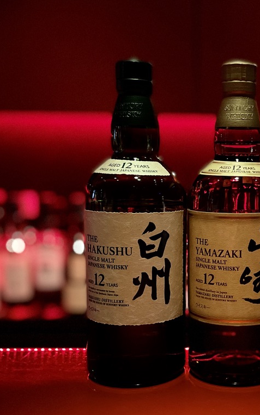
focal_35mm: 37
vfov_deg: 52.7
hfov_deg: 32.9
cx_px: 227
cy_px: 208
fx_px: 419
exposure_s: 1/17
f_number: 1.6
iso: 1000
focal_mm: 4.2
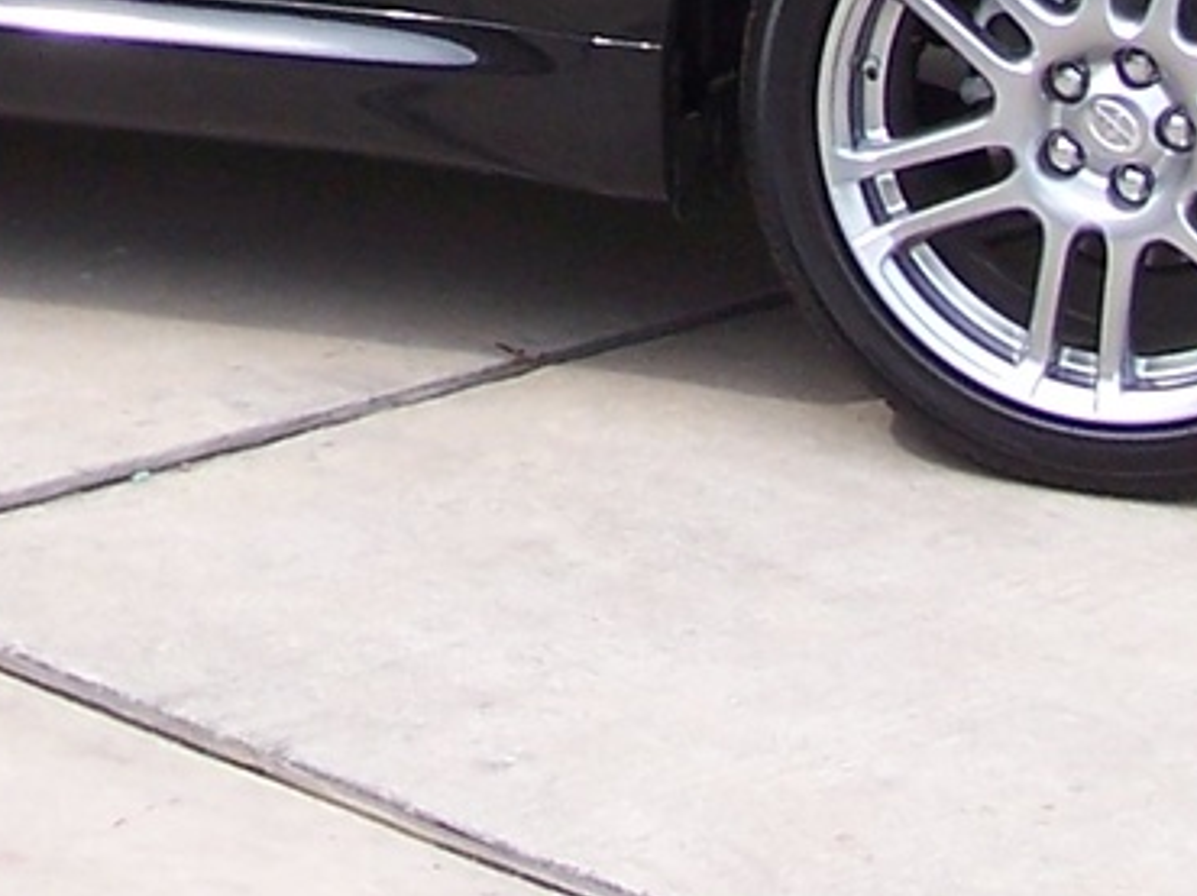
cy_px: -569
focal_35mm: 186
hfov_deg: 10.6
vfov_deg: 7.8
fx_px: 6428
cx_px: 55
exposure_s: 1/350
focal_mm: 7.1
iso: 80
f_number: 2.9
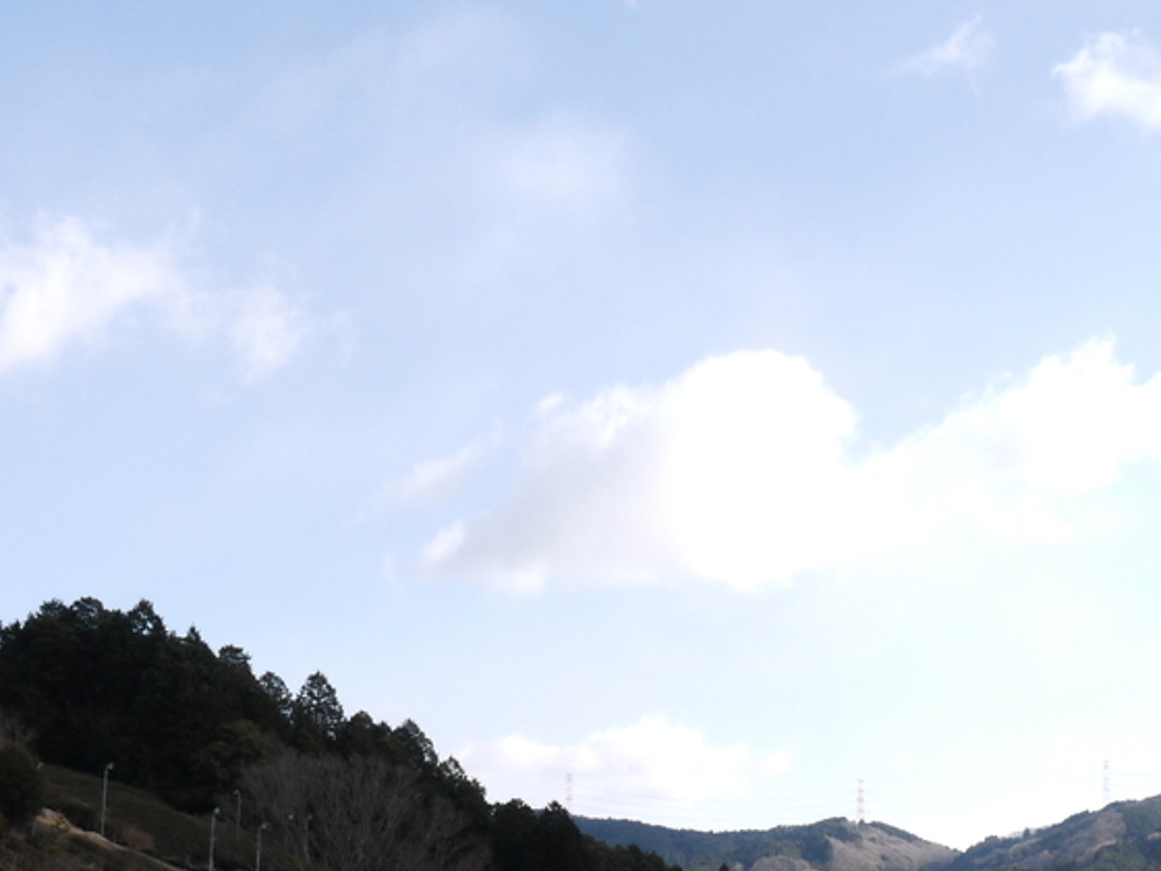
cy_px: 919
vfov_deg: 23.2
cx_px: 800
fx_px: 2012
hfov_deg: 31.8
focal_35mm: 60
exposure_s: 1/500
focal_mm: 14
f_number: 9
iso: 400
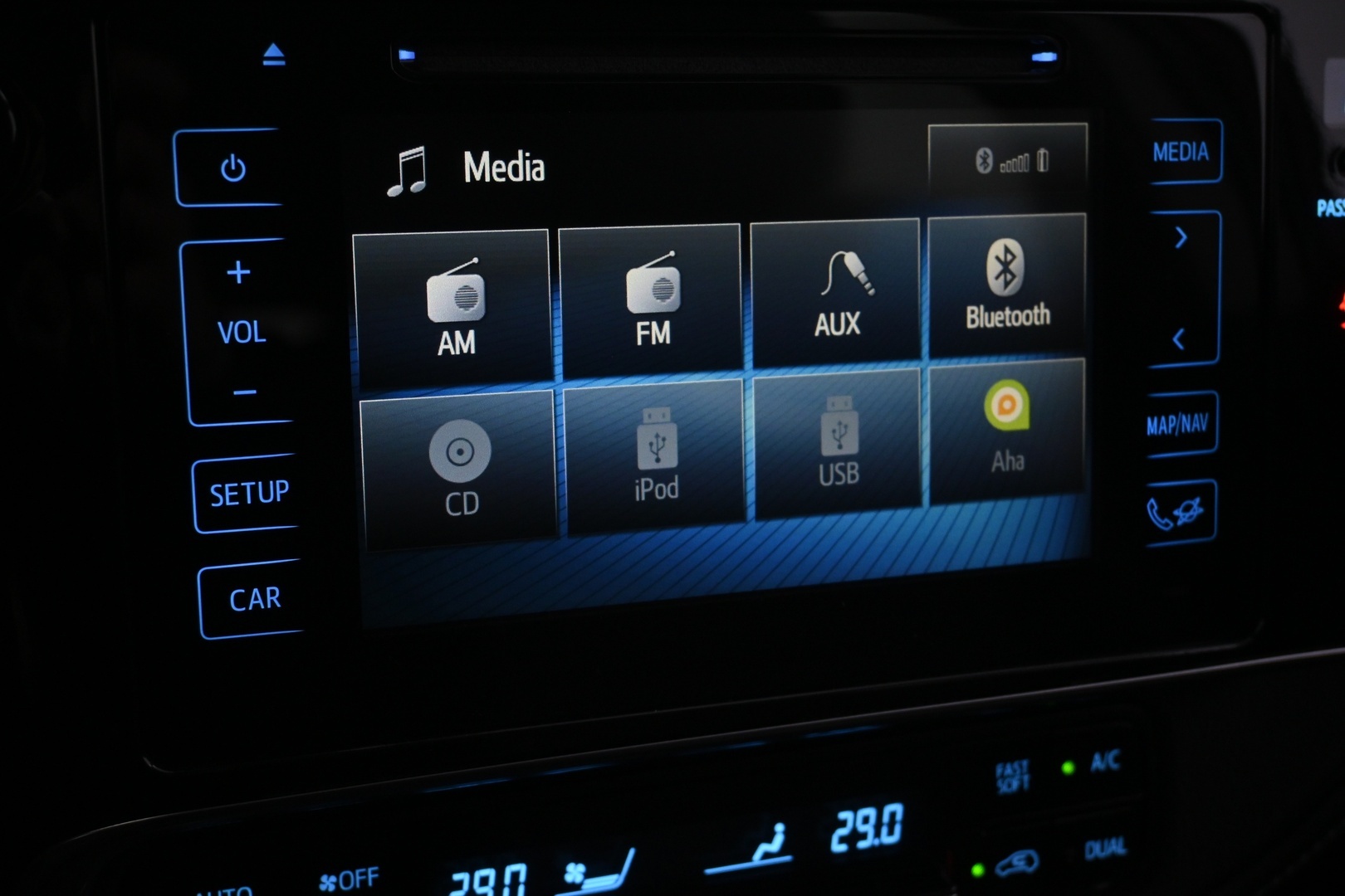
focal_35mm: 49
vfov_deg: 27.7
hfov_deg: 40.5
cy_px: 448
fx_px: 1821
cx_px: 672
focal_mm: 32.5
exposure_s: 1/50
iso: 1400
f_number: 5
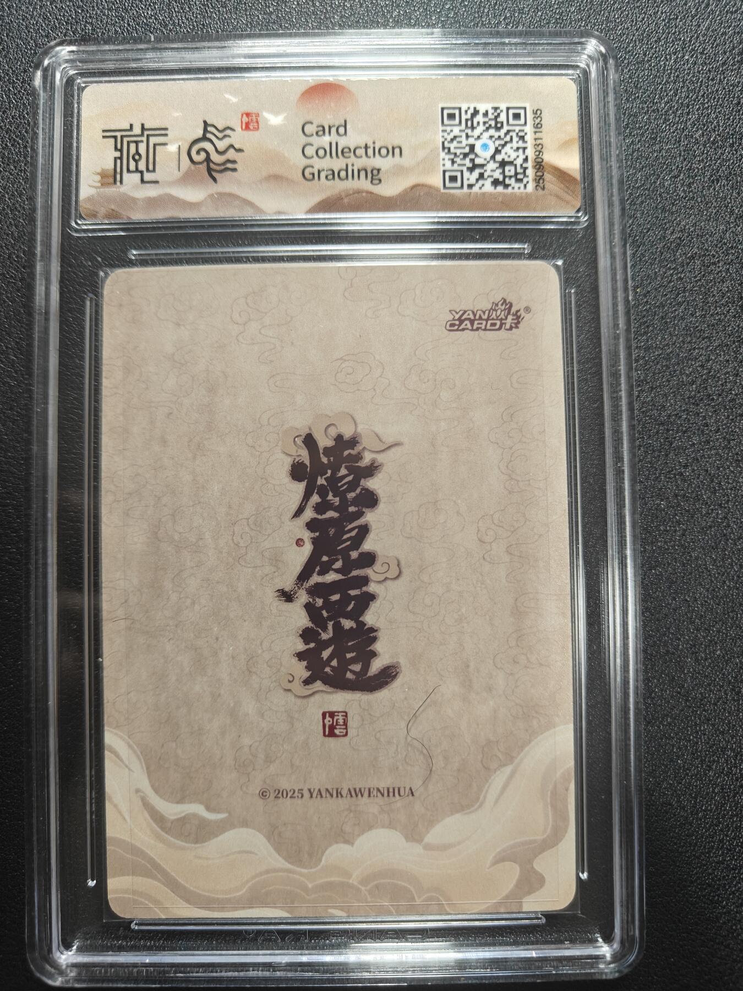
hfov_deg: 56.8
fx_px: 687
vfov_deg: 71.6
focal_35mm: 24
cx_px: 372
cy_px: 496
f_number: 1.8
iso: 200
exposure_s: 1/50
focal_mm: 5.59
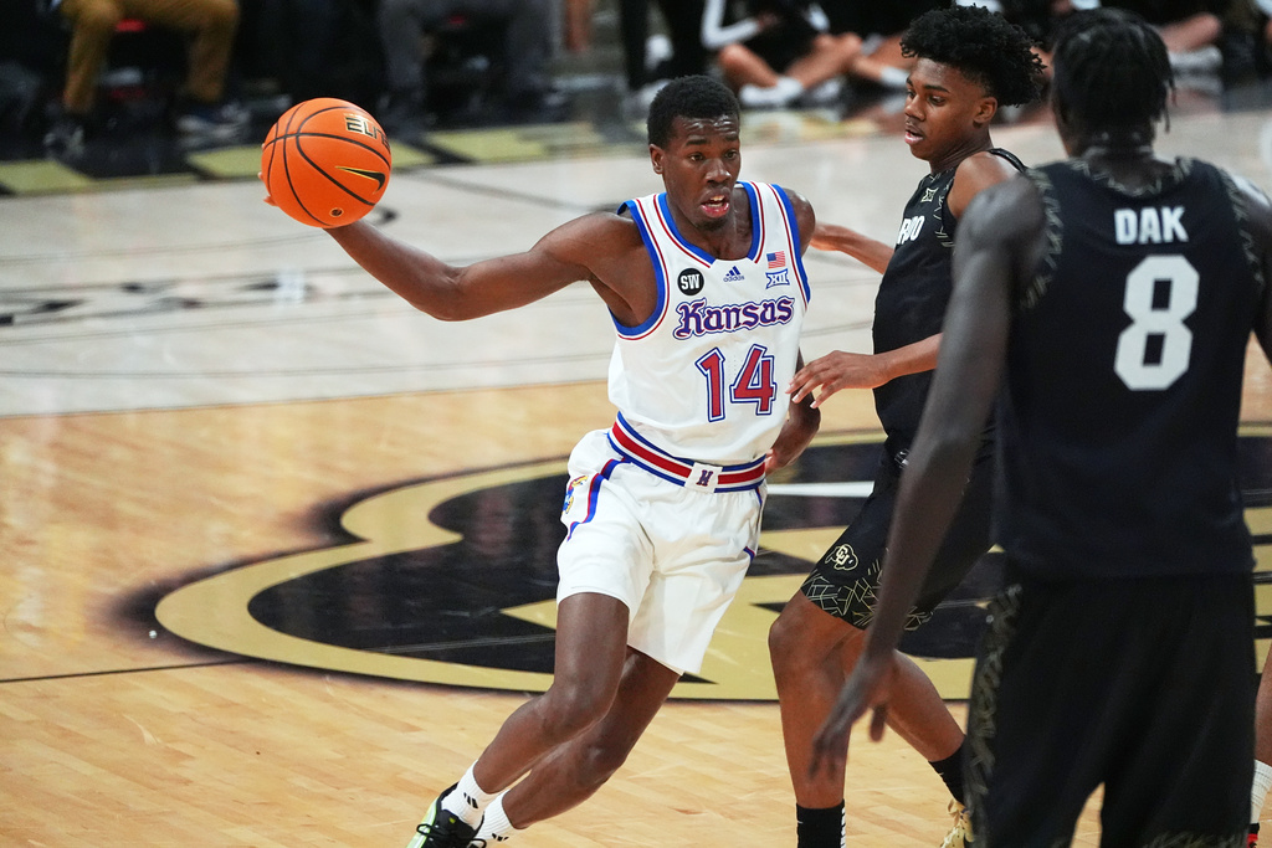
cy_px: 424
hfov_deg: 7.1
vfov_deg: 4.7
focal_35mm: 291
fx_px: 10283
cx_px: 636
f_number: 5.6
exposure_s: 1/1250
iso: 8000
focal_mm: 291
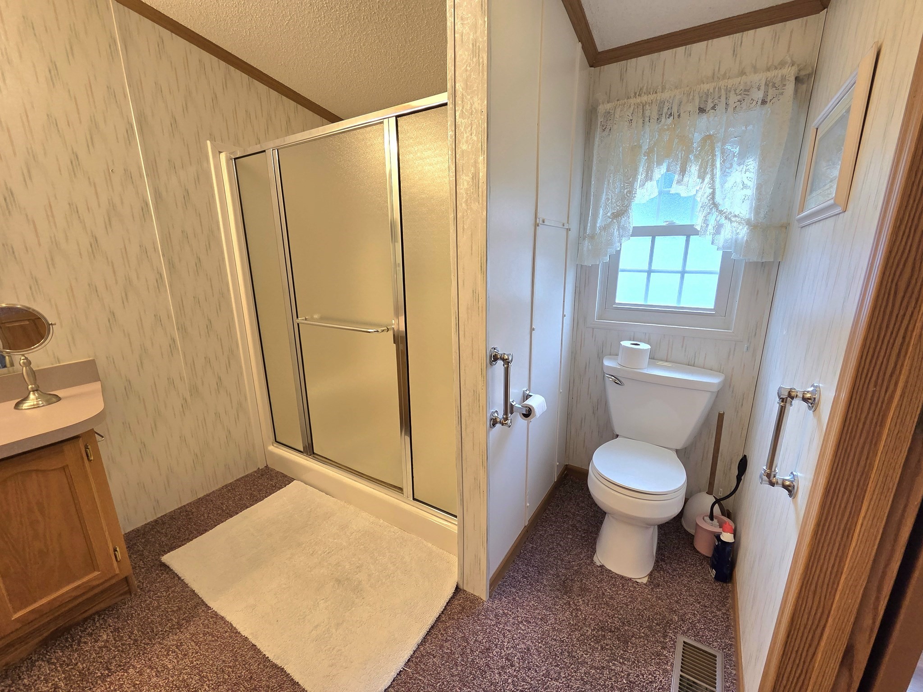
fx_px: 347
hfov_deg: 106.2
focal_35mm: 13
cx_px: 462
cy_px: 346
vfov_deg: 89.9
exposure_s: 1/120
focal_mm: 2.2
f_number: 2.2
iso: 125
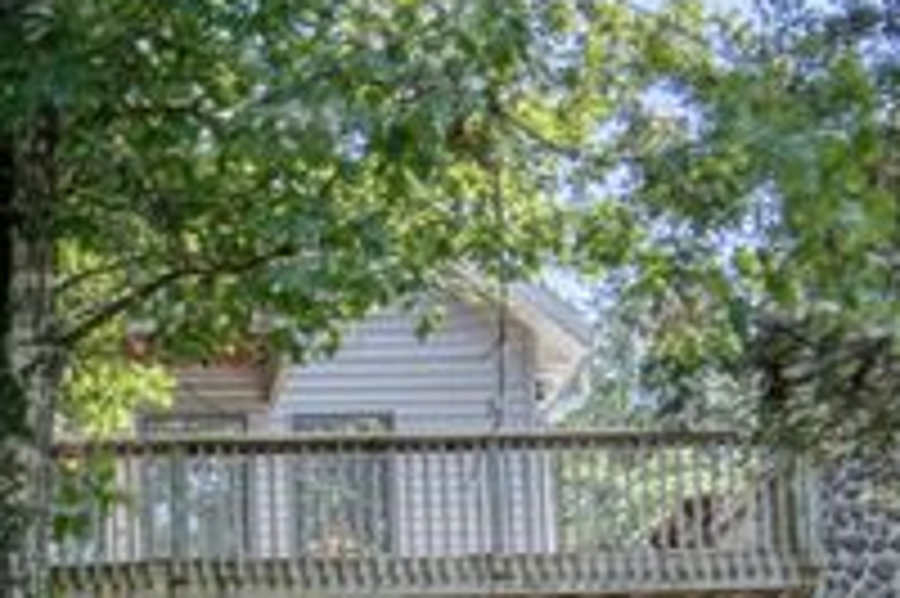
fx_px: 999
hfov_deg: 40.8
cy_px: 618
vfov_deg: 30.6
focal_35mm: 40
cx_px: -45
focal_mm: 11
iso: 100
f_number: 8
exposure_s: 1/100
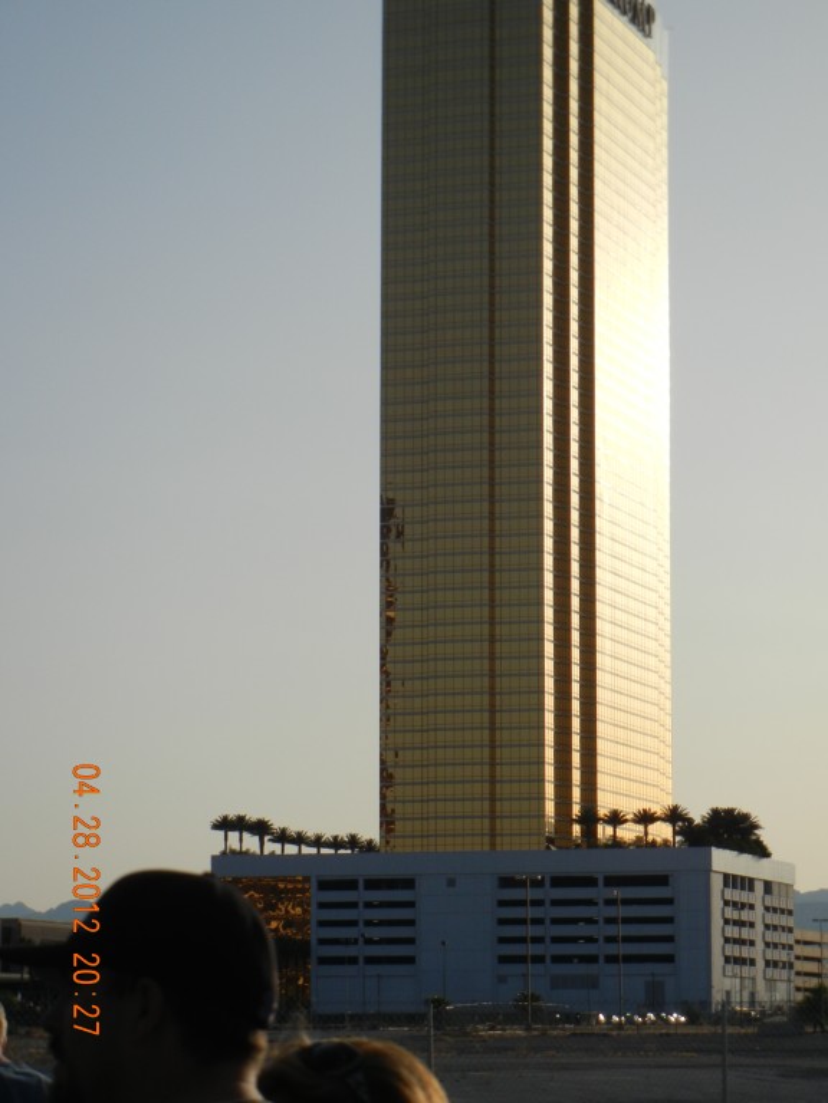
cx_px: 414
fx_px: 3700
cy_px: 552
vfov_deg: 17.0
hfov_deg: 12.8
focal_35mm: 116
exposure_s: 1/507
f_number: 9.2
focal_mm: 20.9
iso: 160
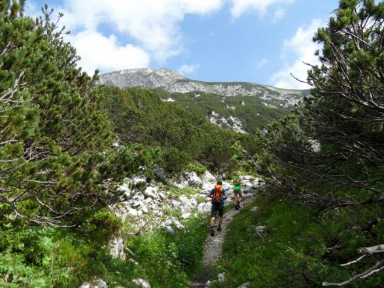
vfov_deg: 56.8
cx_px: 192
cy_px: 144
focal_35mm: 24
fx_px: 266
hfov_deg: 71.6
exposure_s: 1/500
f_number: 3.2
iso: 80
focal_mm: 3.9
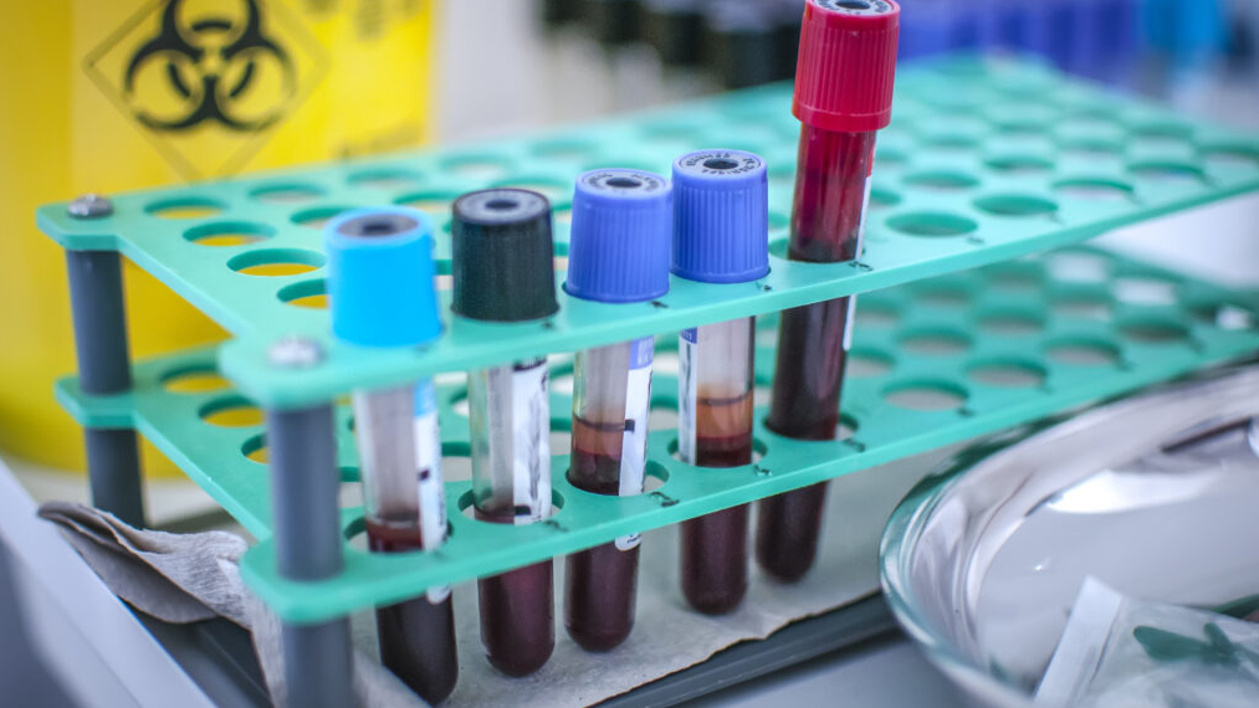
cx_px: 624
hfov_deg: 37.5
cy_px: 322
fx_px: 1854
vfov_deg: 21.6
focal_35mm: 56
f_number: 1.8
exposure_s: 1/125
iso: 560
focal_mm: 35
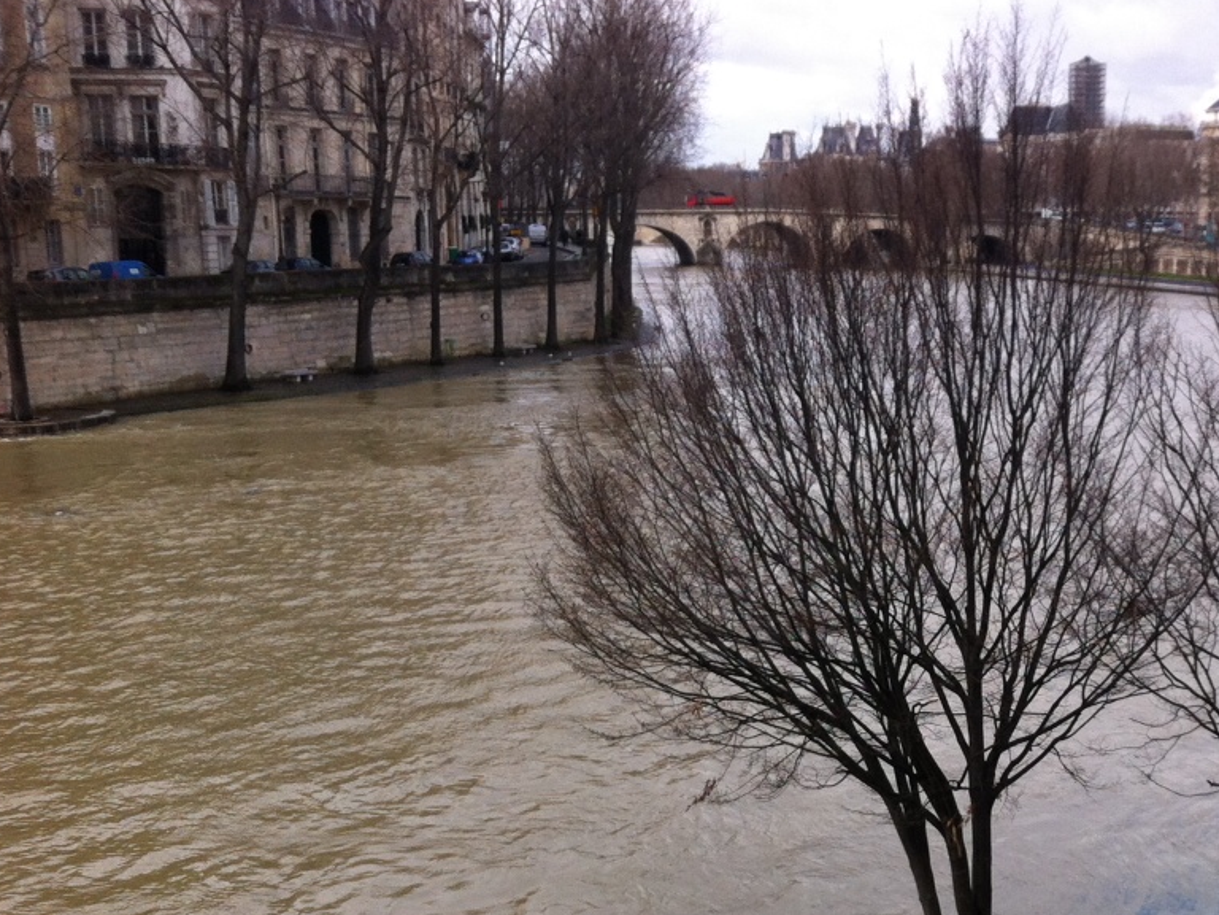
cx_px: 979
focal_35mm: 59
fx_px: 2078
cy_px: 723
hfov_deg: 31.8
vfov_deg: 24.4
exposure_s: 1/464
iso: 80
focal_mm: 3.85
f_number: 2.8
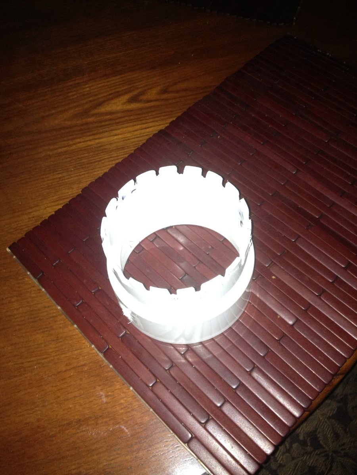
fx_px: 481
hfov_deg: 40.7
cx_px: 178
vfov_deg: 52.6
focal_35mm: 35
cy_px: 238
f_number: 2.4
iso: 160
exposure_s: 1/16
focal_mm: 4.28
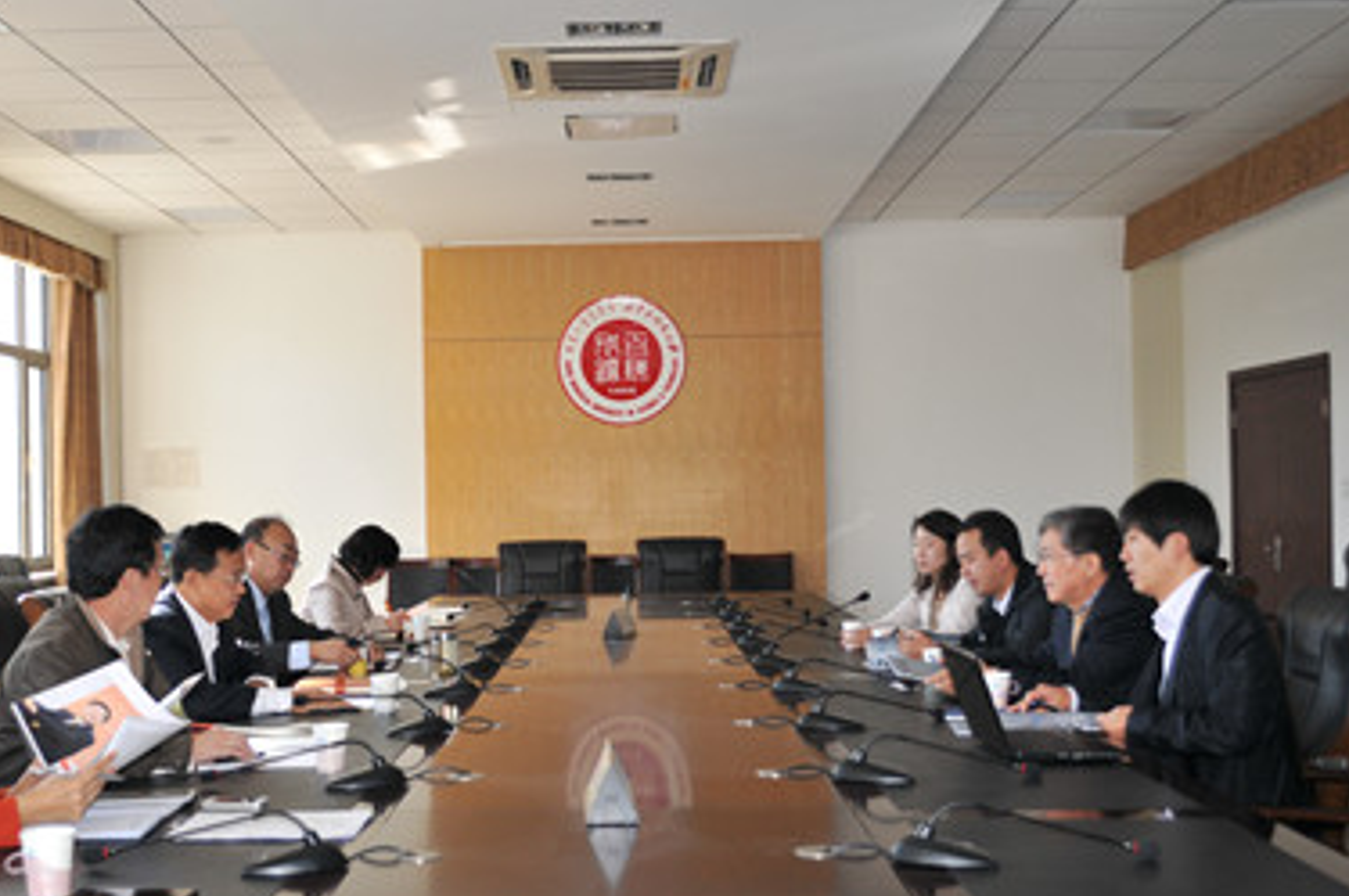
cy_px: 479
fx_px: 1647
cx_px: 594
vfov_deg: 30.4
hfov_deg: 44.5
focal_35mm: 44
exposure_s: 1/160
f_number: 4
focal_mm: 22
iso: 250
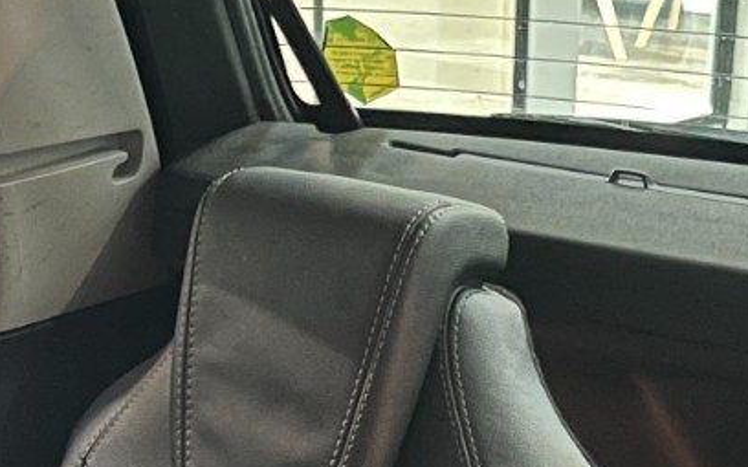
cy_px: 903
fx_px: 2202
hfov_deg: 19.3
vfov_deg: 11.1
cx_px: 317
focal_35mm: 108
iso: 640
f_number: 1.6
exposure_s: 1/17
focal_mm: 5.1
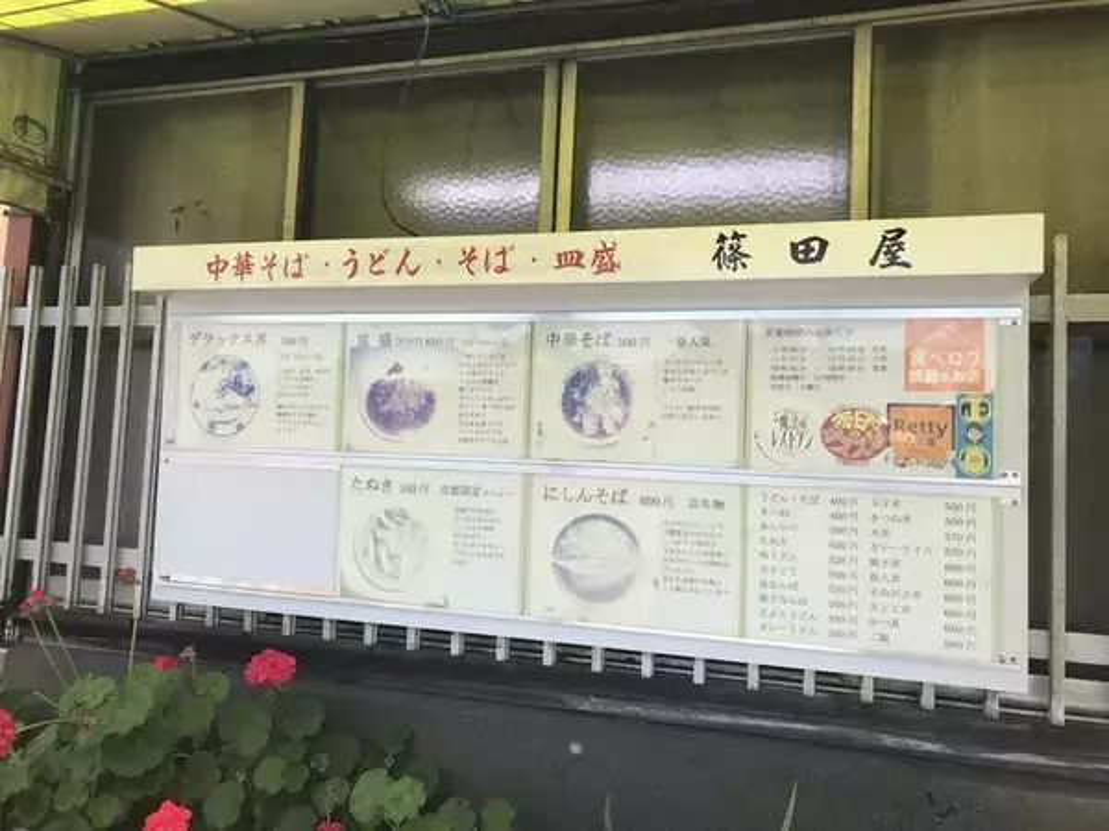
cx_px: 554
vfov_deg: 49.7
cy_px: 416
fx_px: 897
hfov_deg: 63.4
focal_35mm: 28
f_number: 1.8
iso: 20
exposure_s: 1/929
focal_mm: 3.99
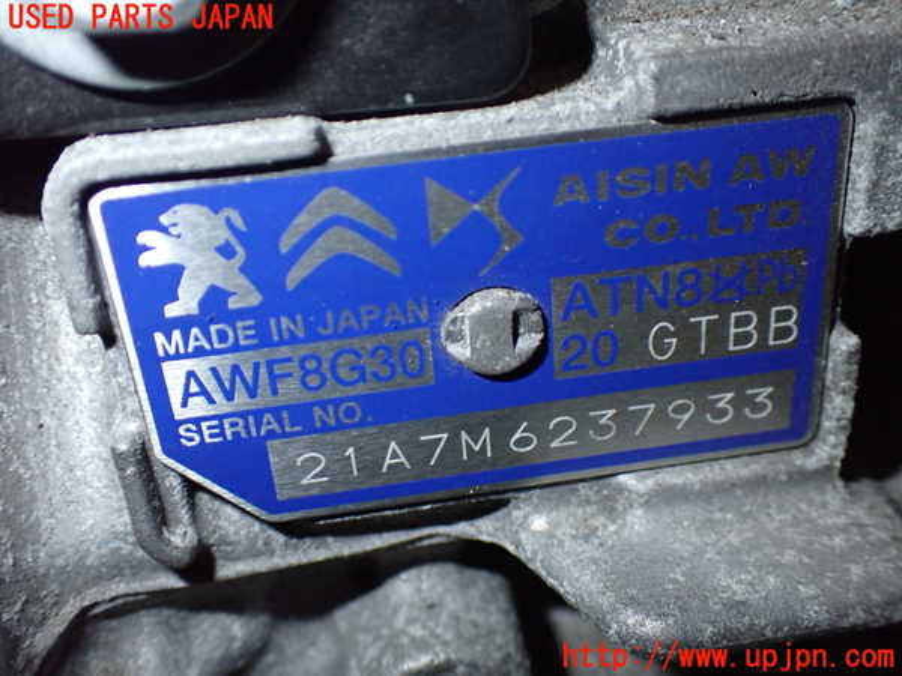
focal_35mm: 38
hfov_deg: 49.0
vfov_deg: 37.7
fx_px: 990
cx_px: 451
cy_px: 338
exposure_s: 1/40
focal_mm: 6.83
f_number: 8
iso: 800
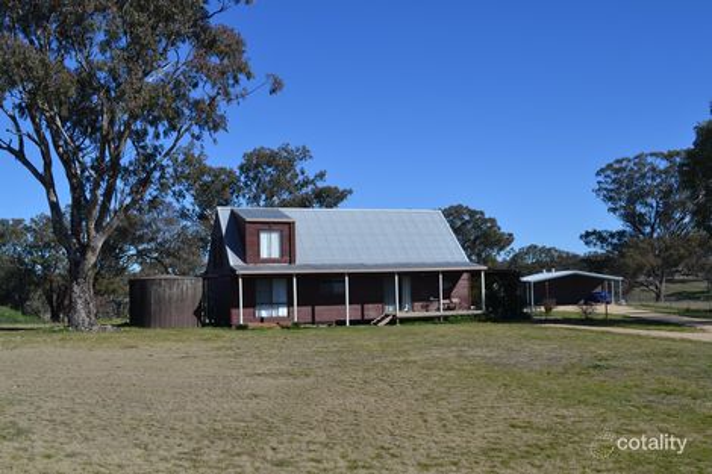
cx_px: 356
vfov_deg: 36.8
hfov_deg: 53.1
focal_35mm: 36
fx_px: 712
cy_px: 237
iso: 100
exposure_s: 1/250
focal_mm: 24
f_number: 8
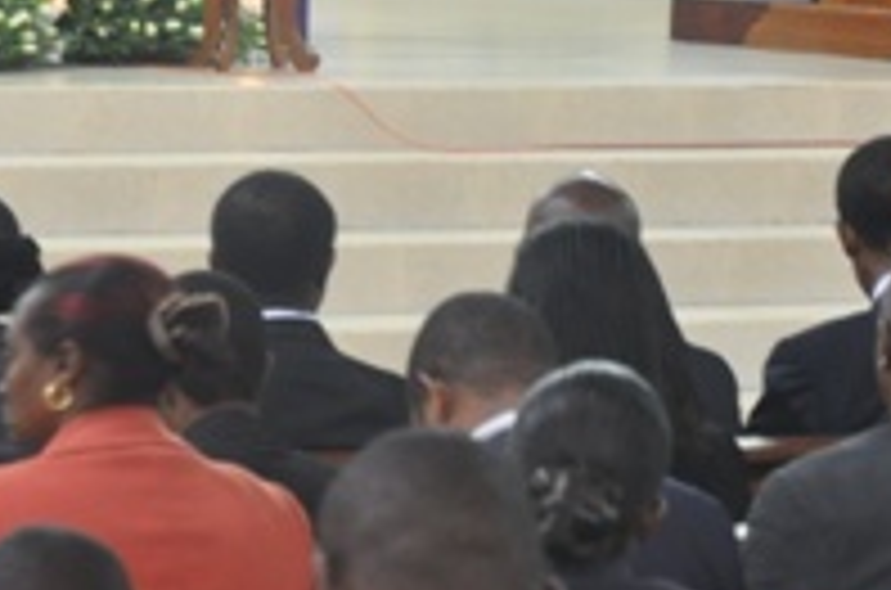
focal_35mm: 303
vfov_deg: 4.5
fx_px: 7481
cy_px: 23
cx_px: 346
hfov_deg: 6.8
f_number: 5.3
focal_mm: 80
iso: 1250
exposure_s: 1/13
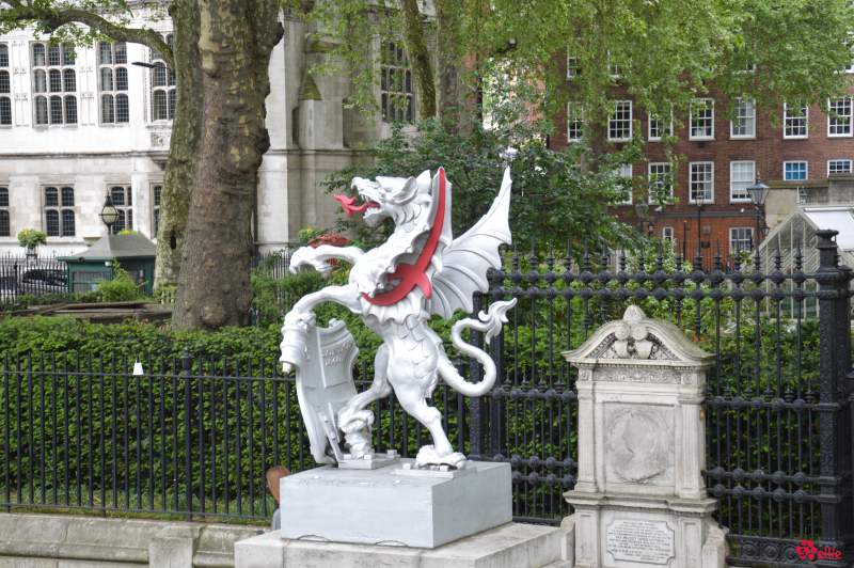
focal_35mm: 78
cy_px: 284
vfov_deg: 17.5
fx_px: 1849
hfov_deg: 26.0
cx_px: 427
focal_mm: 52
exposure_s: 1/125
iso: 250
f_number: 5.6
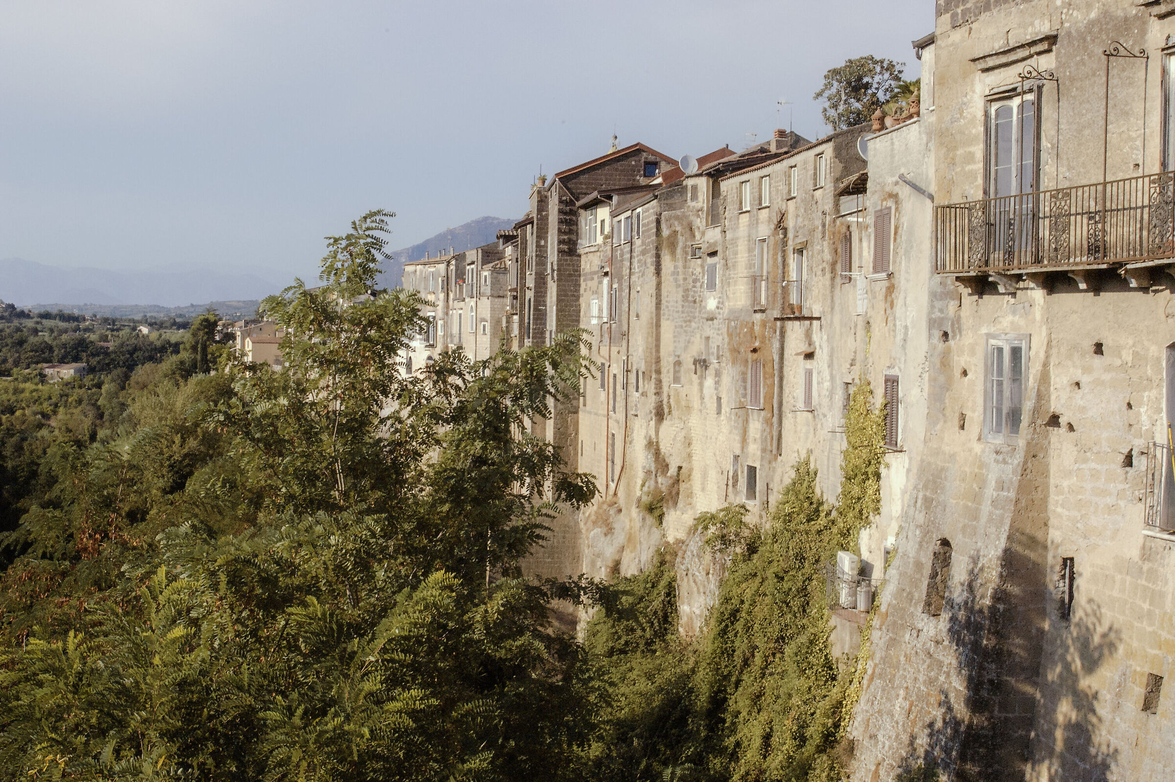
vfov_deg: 31.8
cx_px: 588
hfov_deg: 46.4
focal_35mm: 42
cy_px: 391
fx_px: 1370
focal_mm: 28
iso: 1000
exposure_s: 1/750
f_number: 16
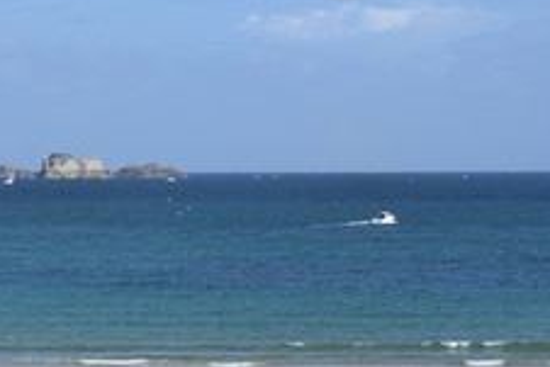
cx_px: 75
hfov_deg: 7.9
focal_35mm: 260
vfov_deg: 5.3
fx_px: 3975
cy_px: 262
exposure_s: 1/200
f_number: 22
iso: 400
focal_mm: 140
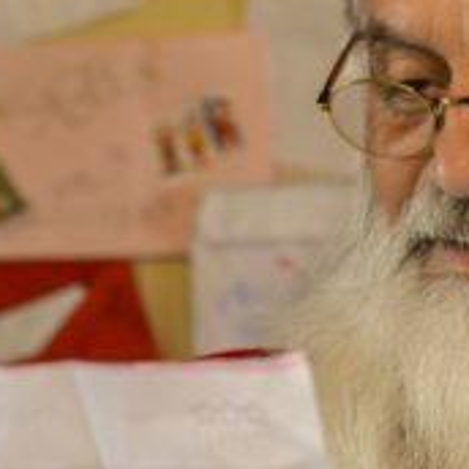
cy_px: 300
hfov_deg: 4.6
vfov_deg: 4.6
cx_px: 226
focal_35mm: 379
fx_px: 5810
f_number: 4.5
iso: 2500
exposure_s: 1/160
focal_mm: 100
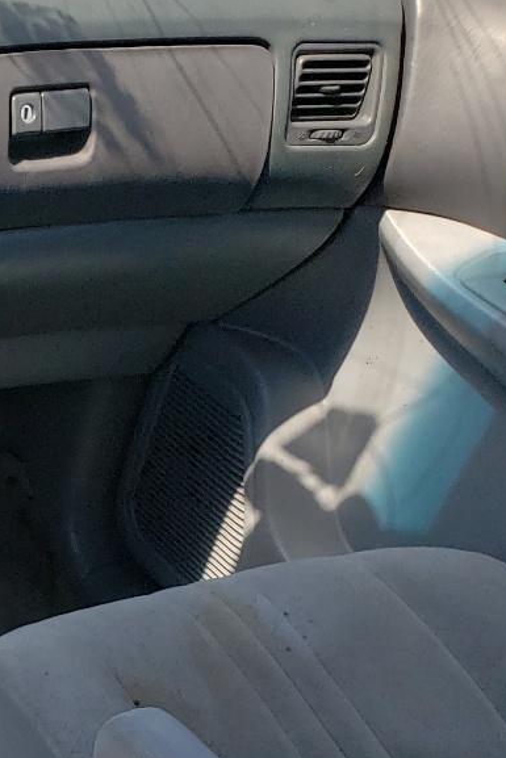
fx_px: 1580
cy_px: 720
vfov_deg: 25.9
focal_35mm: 75
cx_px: -507
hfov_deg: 14.9
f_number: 1.5
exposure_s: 1/1000
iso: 50
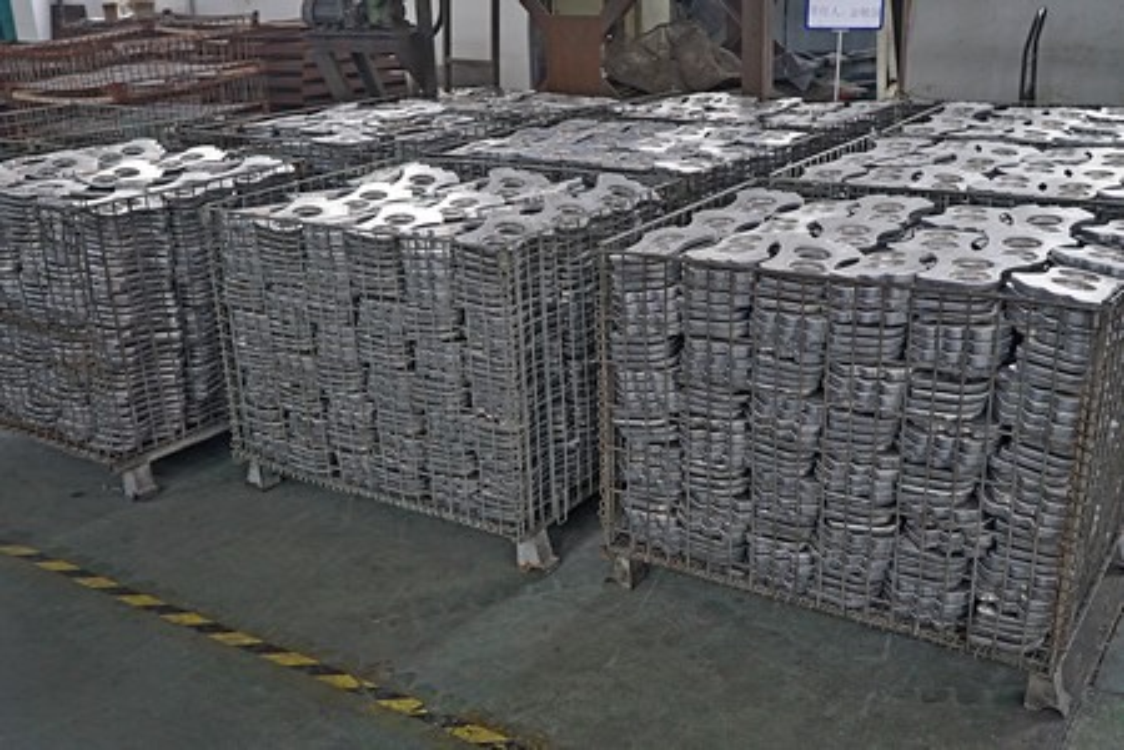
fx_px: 968
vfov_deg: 42.3
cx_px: 562
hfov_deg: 60.3
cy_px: 375
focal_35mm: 31
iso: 800
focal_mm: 31
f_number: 3.5
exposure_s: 1/60
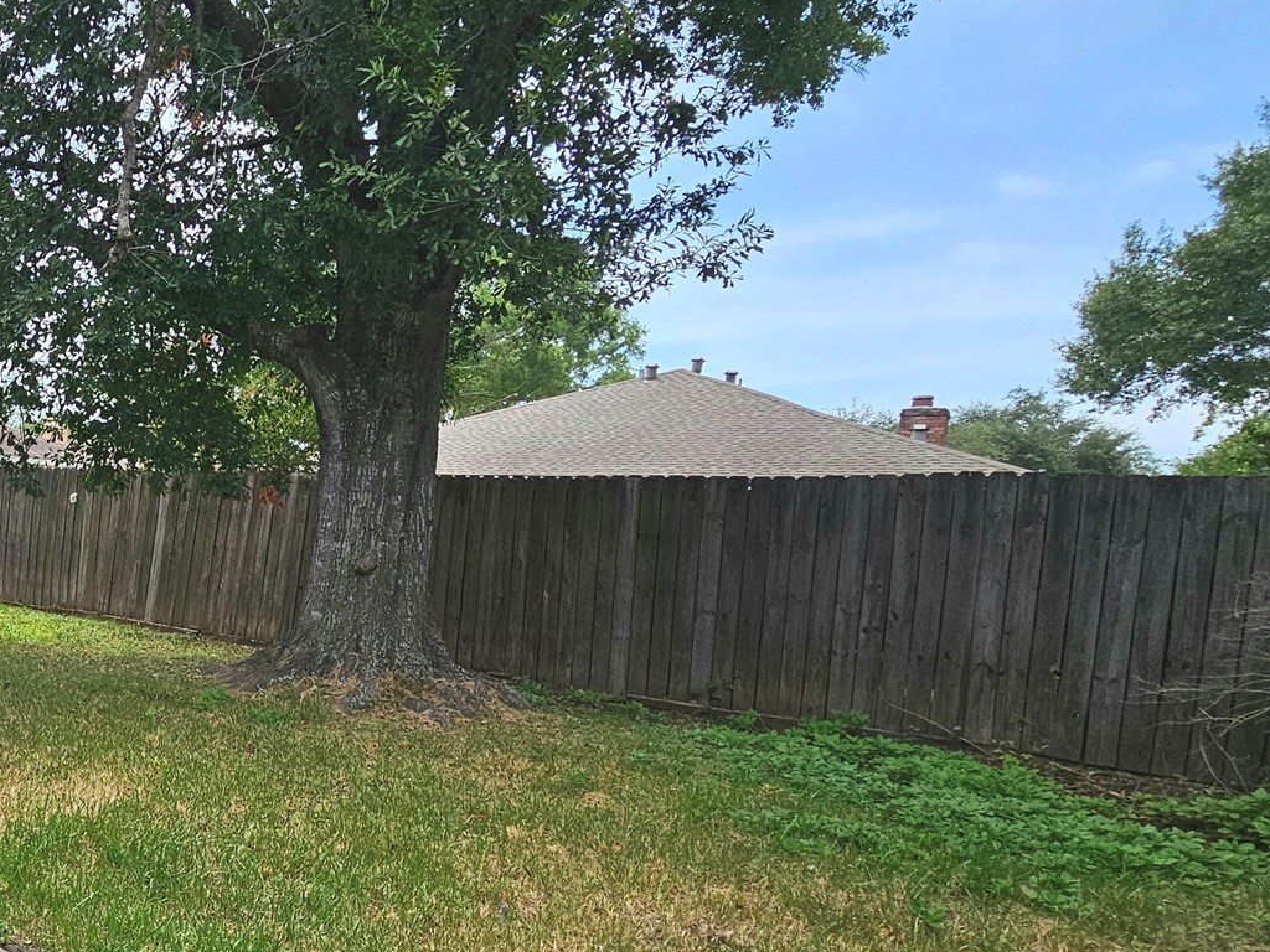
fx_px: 954
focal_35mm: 26
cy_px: 610
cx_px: 17
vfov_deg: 52.3
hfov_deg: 53.8
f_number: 2.2
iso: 50
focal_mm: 2.2
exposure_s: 1/1667
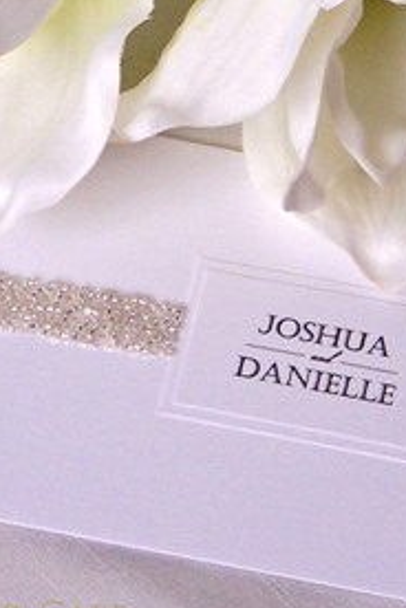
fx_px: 3654
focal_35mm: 216
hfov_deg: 6.4
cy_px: 297
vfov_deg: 9.5
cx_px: 278
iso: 140
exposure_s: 1/60
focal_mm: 21.2
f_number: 3.2
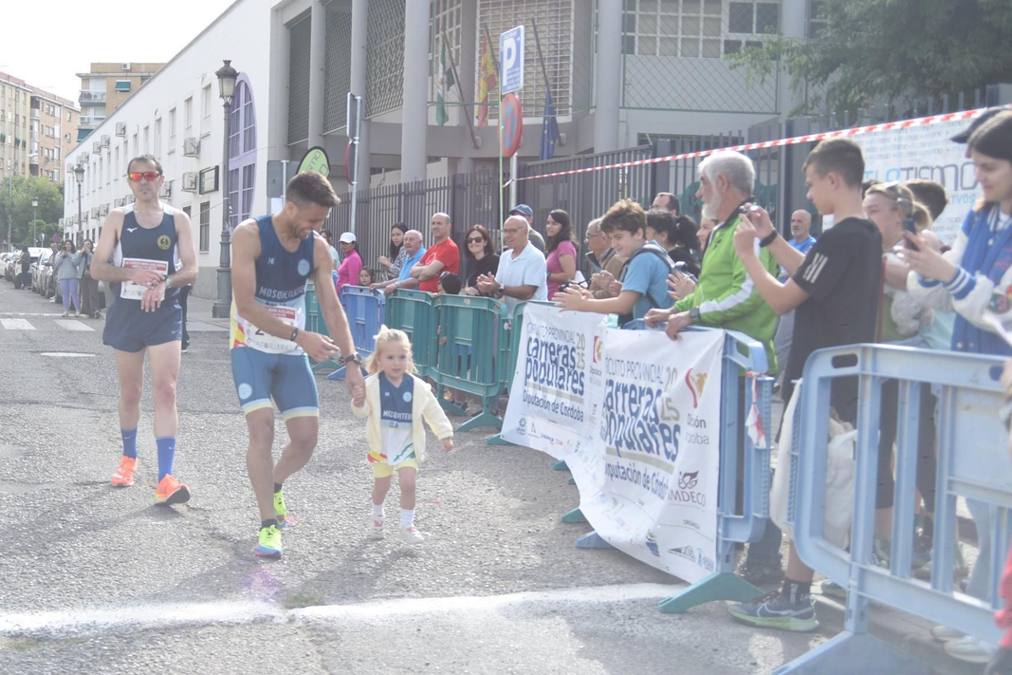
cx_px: 383
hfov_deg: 40.8
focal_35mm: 48
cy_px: 330
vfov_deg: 28.1
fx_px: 1349
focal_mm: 32
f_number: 6.3
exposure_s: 1/200
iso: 100
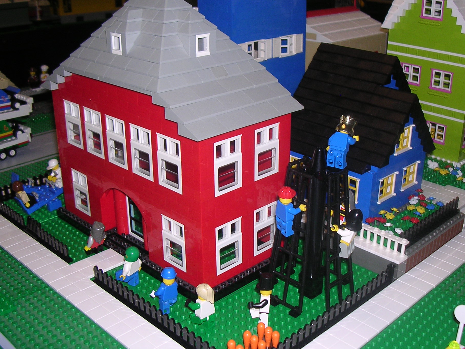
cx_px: 246
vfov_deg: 33.6
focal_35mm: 43
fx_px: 578
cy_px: 166
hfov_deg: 43.8
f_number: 2.8
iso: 100
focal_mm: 5.8
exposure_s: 1/60.1
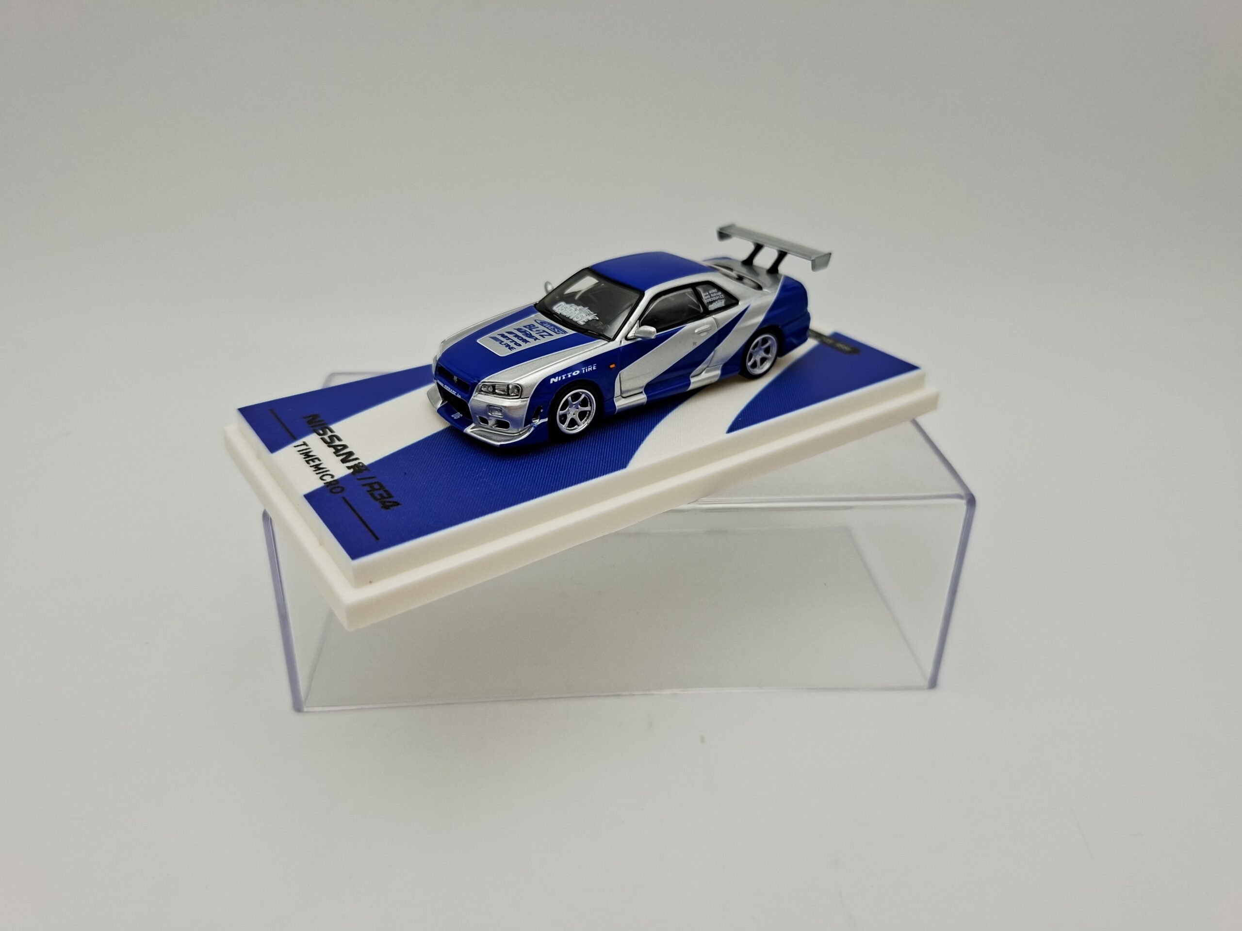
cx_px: 621
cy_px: 466
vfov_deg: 58.9
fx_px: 825
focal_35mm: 23
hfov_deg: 73.9
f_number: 1.8
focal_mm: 5.54
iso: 50
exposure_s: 1/429
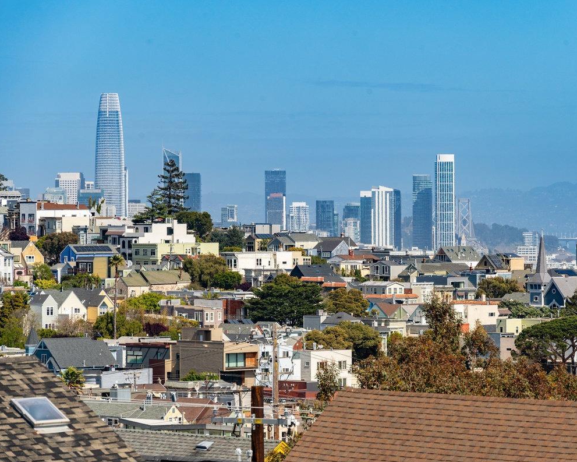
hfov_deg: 11.0
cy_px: 232
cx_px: 346
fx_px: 3006
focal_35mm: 176
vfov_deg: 8.8
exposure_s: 1/1600
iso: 200
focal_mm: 155
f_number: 9
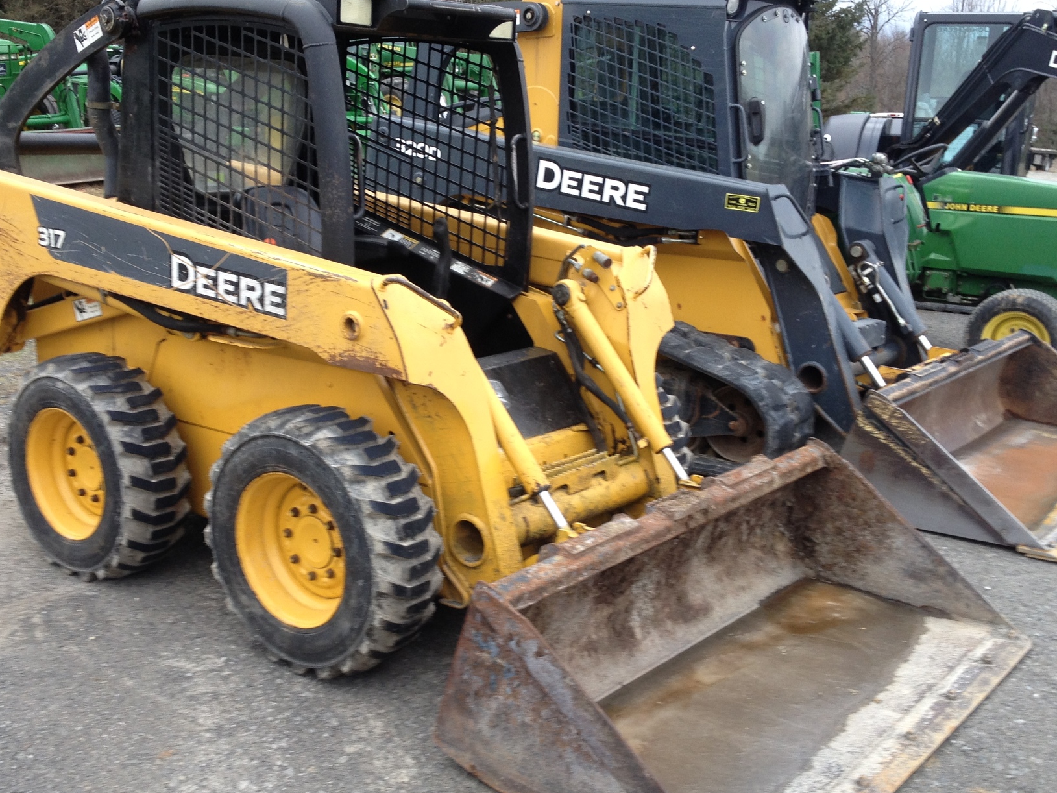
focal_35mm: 44
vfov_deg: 32.9
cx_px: 461
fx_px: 1344
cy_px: 395
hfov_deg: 42.9
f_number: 2.4
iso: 50
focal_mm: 4.28
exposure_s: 1/120
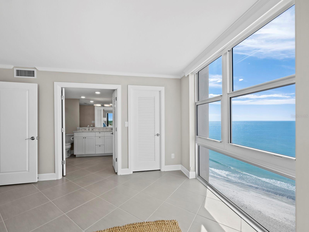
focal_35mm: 14
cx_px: 154
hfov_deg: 102.0
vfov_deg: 85.7
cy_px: 116
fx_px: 125
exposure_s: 1/20
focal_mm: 7
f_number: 11
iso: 250
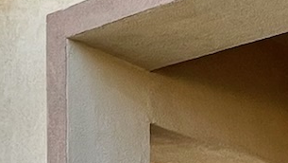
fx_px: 726
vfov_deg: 11.3
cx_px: 103
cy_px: 342
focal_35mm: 95
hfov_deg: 22.4
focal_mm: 1.57
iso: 32
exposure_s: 1/469
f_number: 1.8
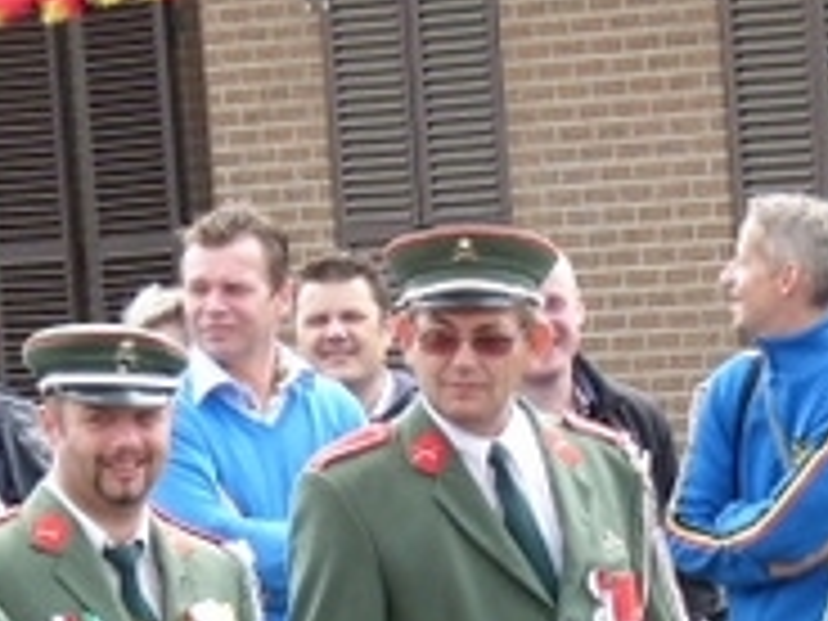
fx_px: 10142
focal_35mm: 424
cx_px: 770
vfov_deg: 3.5
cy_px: 801
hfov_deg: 4.7
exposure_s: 1/125
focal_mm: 23.4
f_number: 4
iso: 100
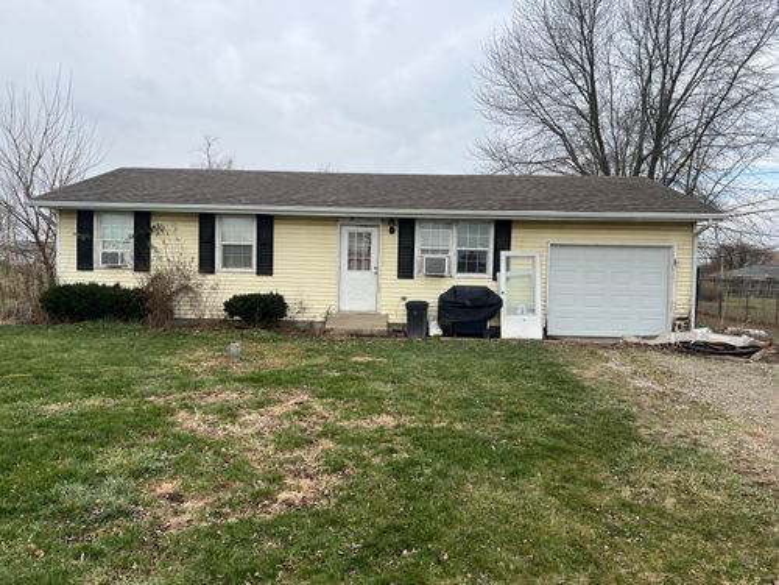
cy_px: 292
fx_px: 585
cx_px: 390
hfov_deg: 67.3
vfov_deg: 53.1
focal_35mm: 26
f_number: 1.5
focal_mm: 5.7
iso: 50
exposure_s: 1/1252
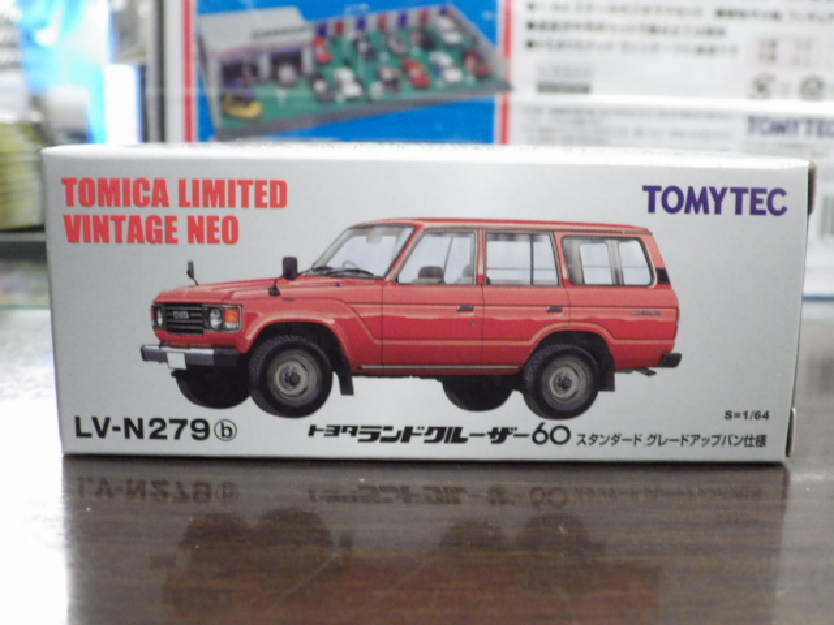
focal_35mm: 41
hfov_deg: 45.8
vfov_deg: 35.1
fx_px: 988
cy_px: 312
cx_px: 417
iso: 800
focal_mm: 7.4
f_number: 3.6
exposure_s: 1/25
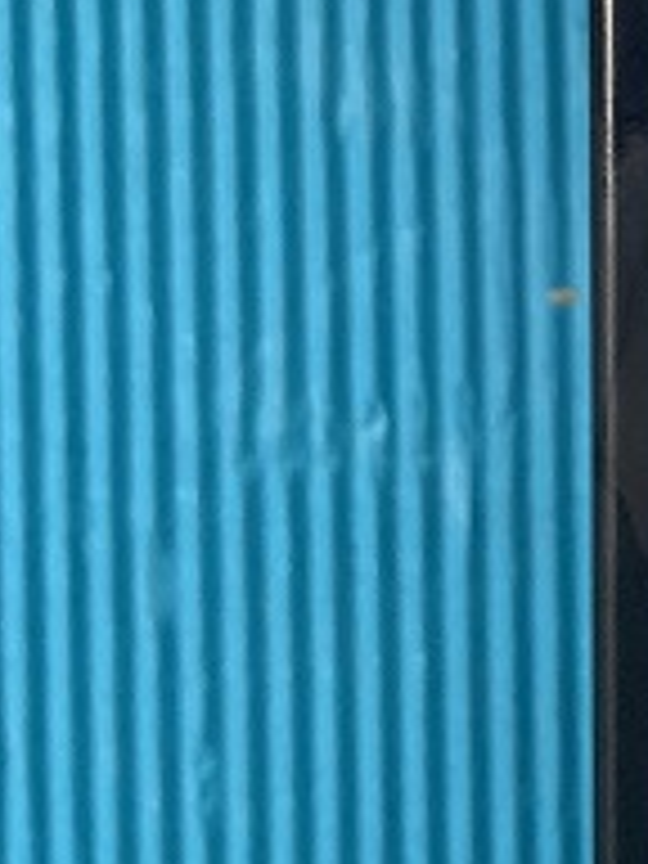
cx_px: 1015
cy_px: 61
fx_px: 2721
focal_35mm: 109
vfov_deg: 17.7
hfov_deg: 12.8
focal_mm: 4.25
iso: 320
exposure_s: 1/60
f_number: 1.8
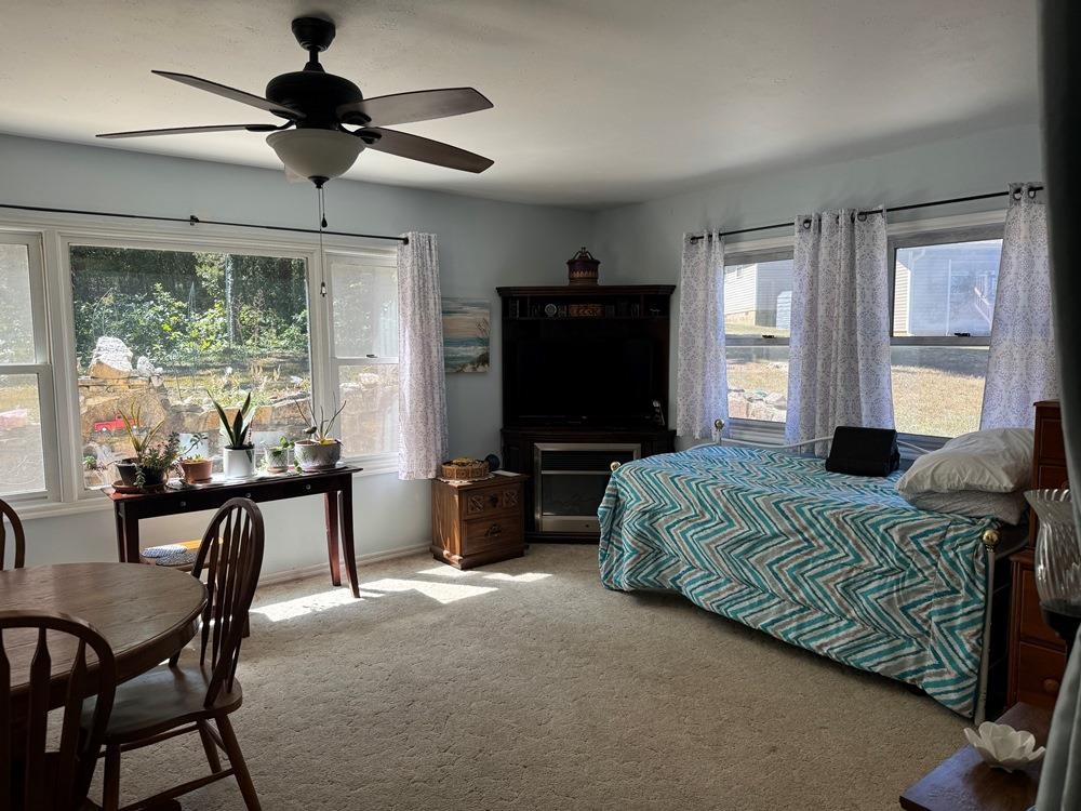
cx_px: 540
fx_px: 749
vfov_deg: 56.8
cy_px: 406
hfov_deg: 71.6
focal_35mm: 24
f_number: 1.78
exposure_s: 1/402
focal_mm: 6.76
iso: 80
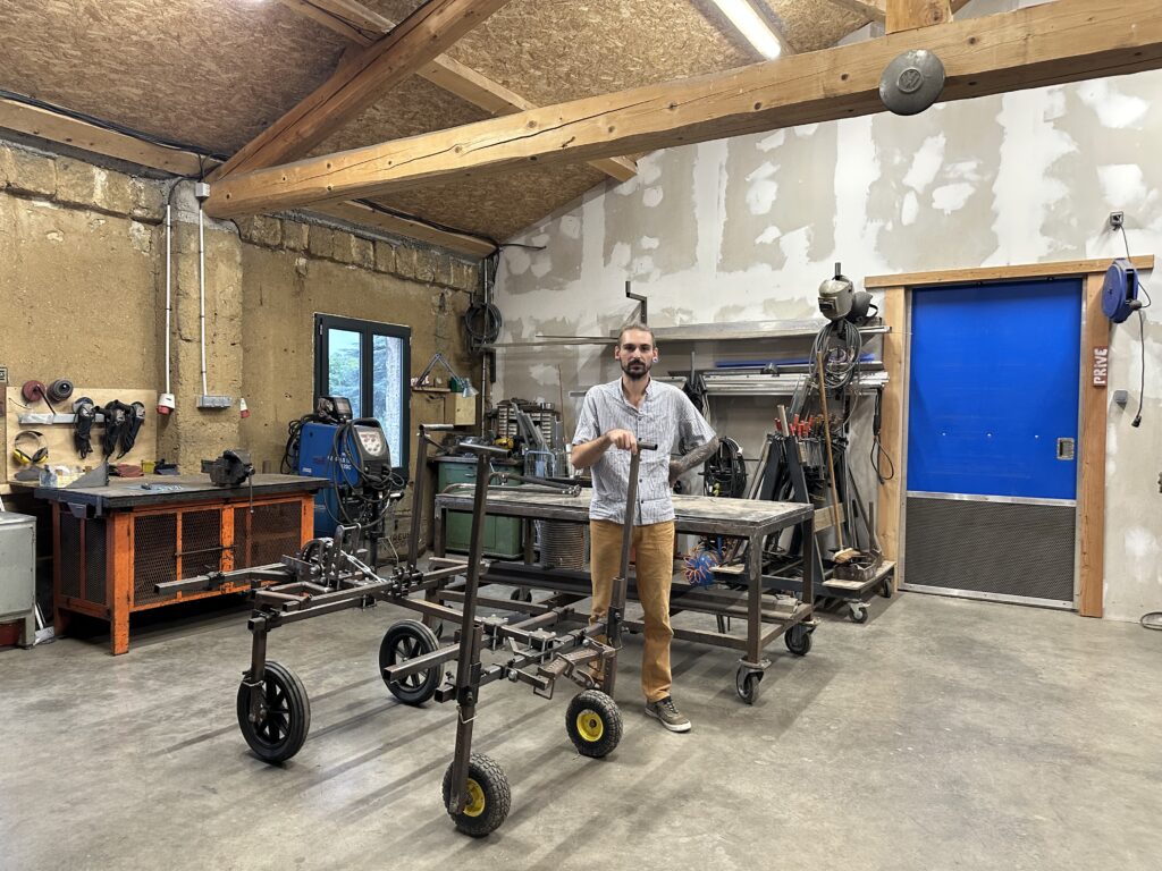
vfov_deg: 56.8
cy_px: 436
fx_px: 806
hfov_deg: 71.6
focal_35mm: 24
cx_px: 581
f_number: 1.78
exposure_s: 1/60
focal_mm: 6.86
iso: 320
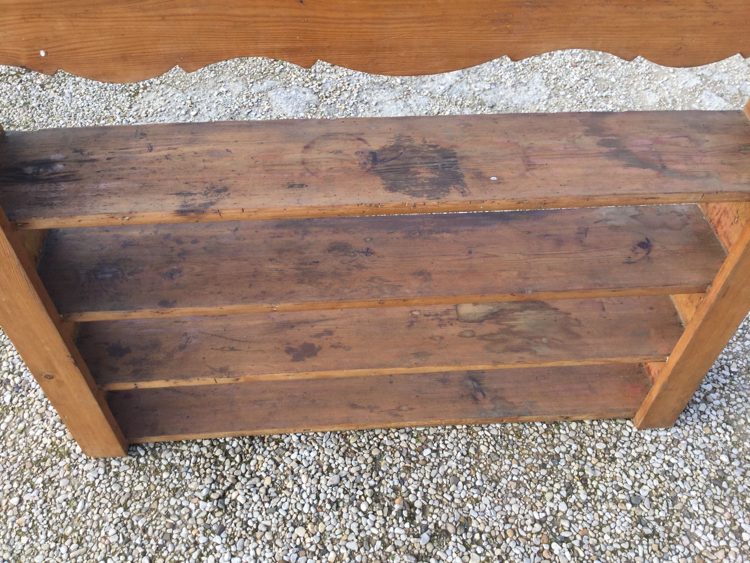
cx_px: 375
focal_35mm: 31
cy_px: 282
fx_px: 672
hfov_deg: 58.4
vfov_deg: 45.4
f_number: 2.4
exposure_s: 1/264
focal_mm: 3.3
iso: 25
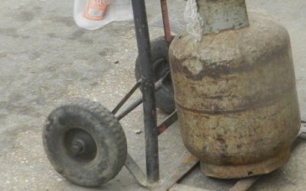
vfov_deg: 9.4
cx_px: 271
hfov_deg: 14.9
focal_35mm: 139
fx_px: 1160
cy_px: 18
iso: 450
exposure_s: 1/320
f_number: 4.6
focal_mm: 10.7
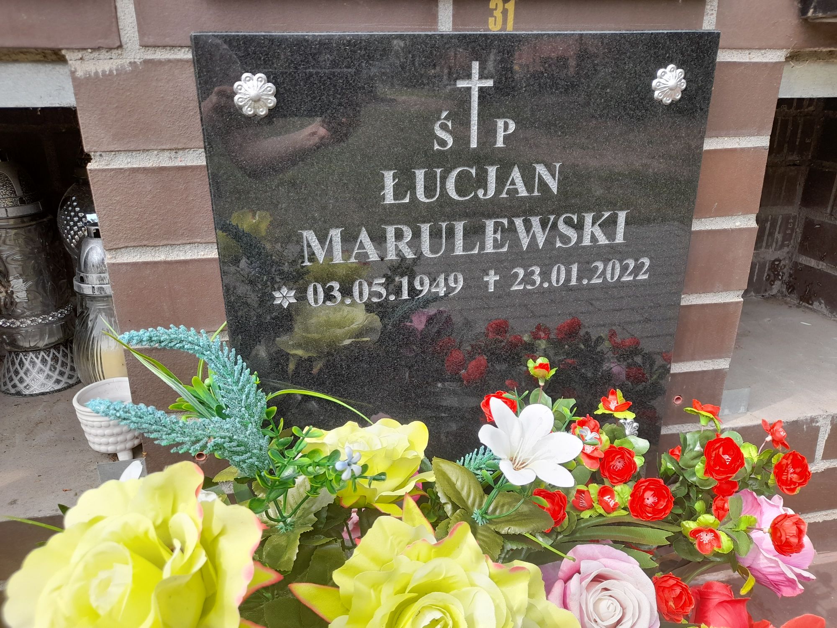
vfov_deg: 54.9
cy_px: 314
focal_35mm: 25
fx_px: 604
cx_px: 418
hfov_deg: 69.4
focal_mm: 4.6
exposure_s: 1/125
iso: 20
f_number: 2
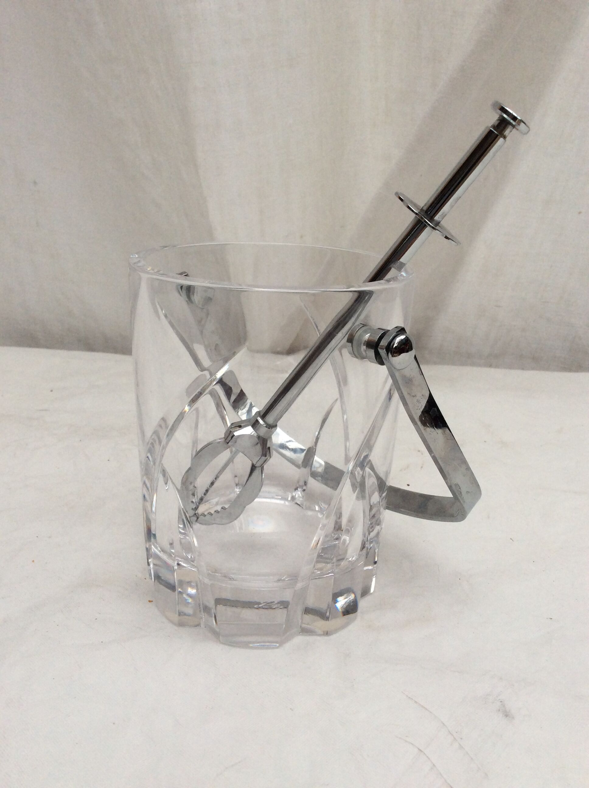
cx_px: 294
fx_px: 728
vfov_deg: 56.9
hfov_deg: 44.1
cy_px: 394
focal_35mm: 32
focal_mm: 3.3
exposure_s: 1/100
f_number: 2.4
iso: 64
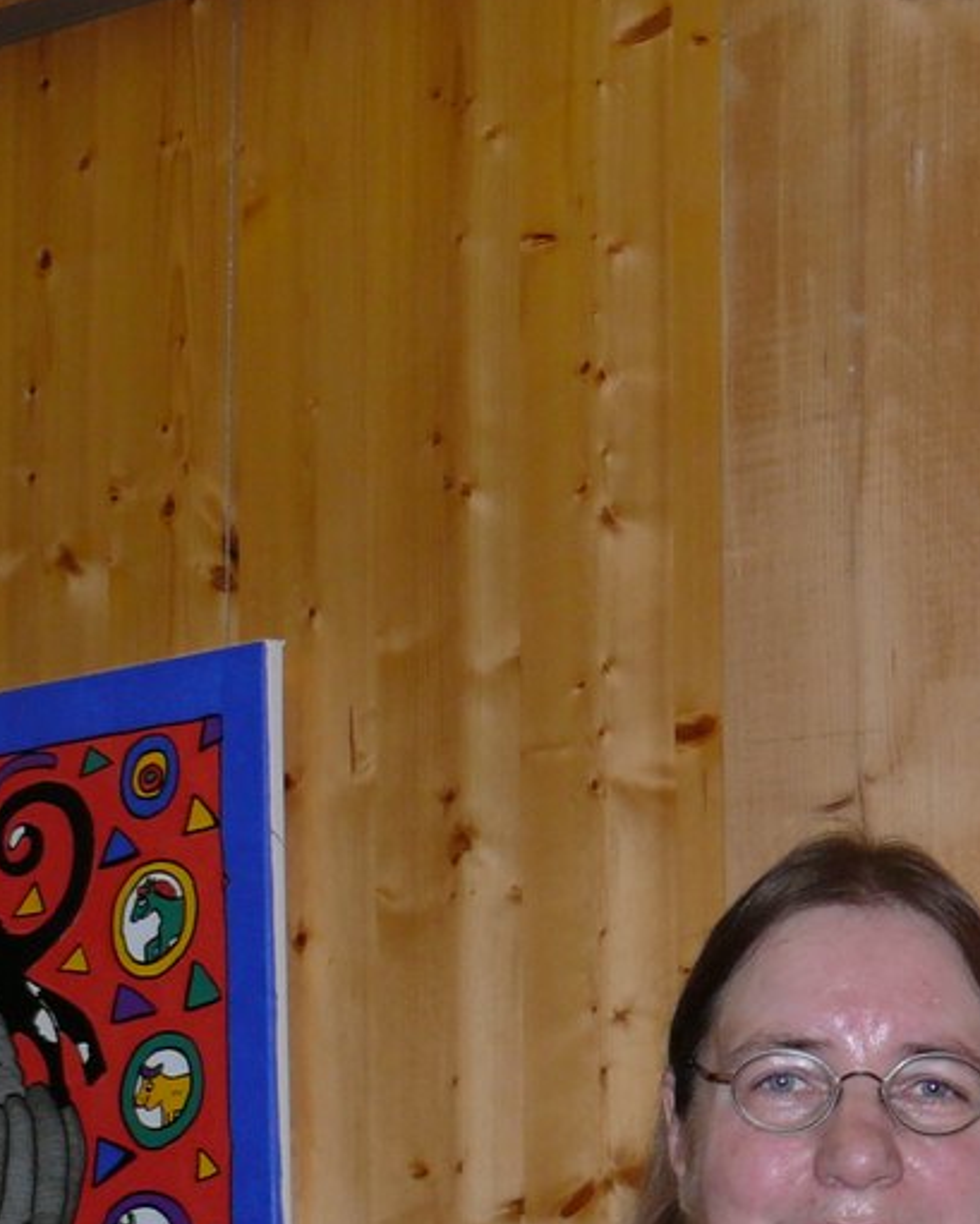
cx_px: 1248
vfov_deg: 17.5
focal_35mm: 107
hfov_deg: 13.9
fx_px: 3878
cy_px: 1253
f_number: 2.8
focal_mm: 7.4
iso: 100
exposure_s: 1/30
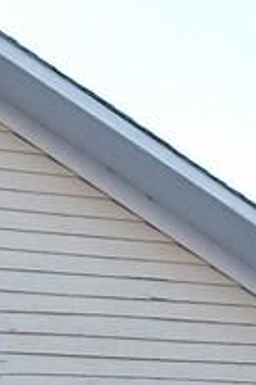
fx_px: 2005
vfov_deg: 10.5
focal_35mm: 188
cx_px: -171
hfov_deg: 7.1
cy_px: 598
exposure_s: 1/320
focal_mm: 6
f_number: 2.7
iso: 80
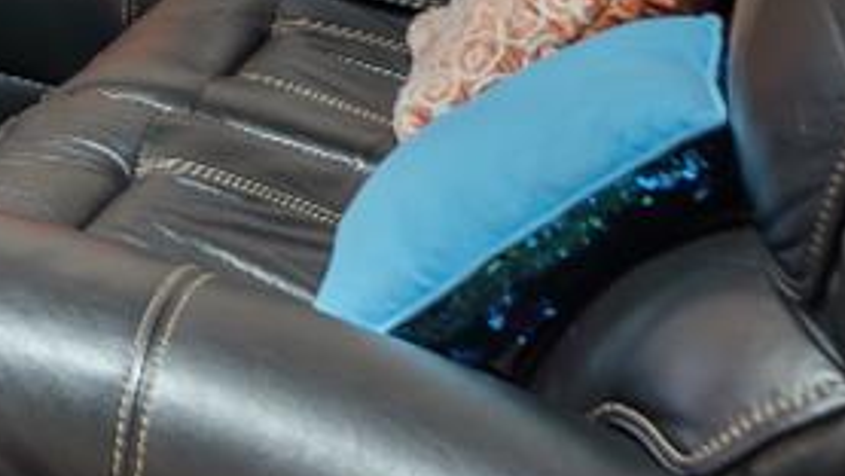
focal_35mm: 68
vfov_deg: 14.5
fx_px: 1524
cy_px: -499
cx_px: -543
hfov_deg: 22.7
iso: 100
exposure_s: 1/1.67
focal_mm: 12
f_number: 4.5
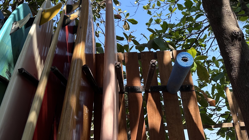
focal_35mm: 38
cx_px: 89
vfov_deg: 29.6
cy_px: 8
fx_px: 251
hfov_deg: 52.1
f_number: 1.78
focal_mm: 6.86
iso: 80
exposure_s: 1/1304
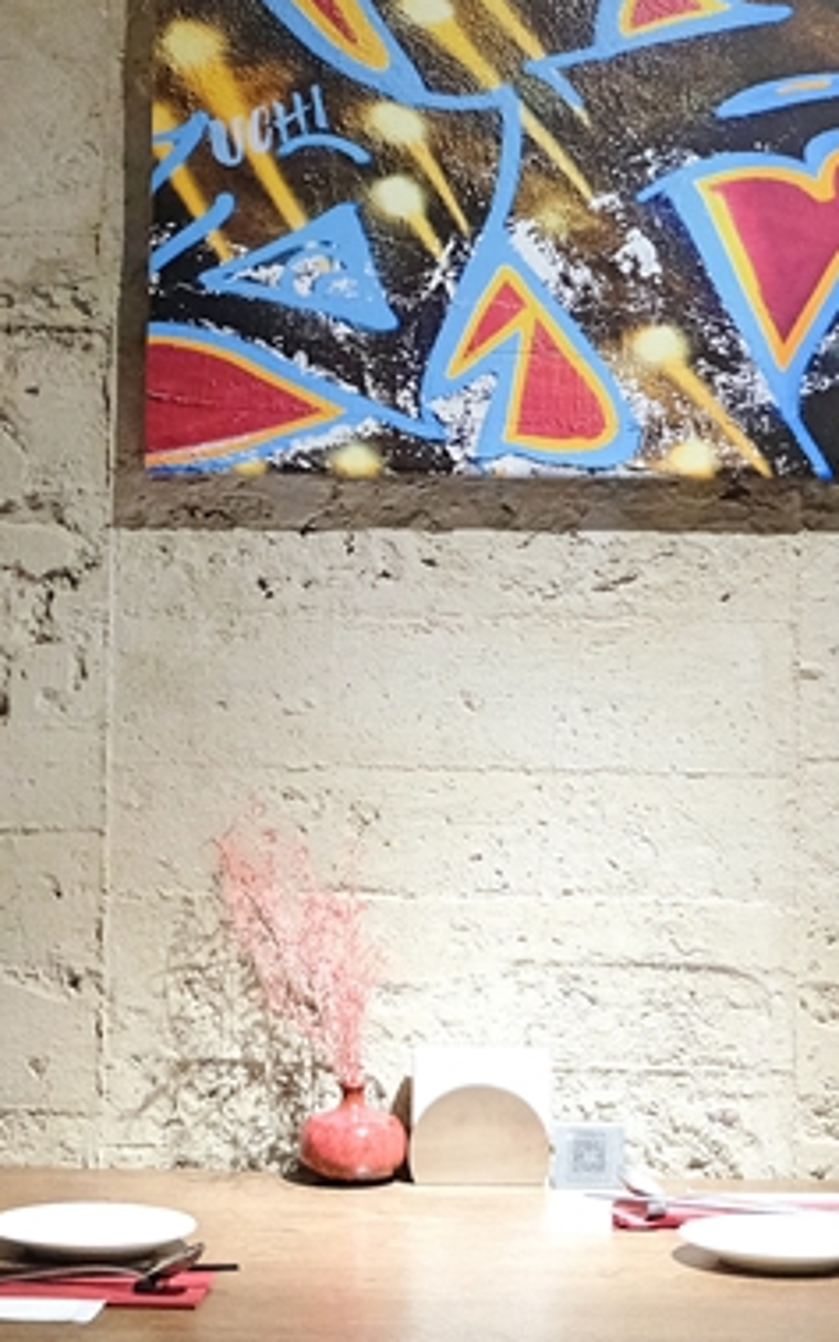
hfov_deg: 16.7
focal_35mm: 78
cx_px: 365
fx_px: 2853
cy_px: 505
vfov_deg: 26.4
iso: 2000
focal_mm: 19.6
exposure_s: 1/60
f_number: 2.8
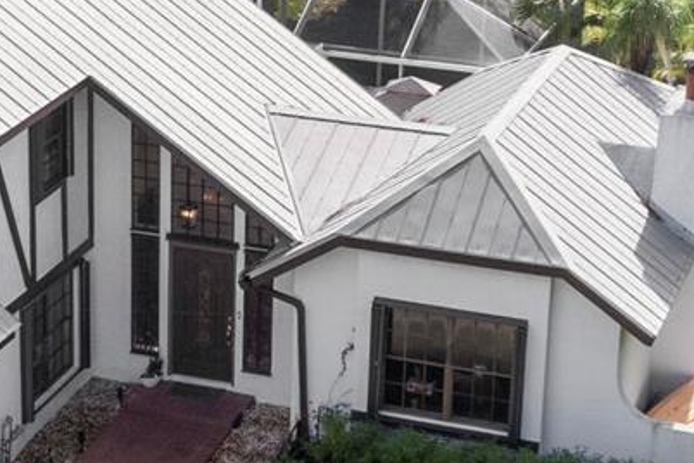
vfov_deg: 12.2
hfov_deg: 18.1
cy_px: 189
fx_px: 2159
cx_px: 116
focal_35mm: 112
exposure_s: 1/800
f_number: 2.8
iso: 100
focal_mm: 8.38
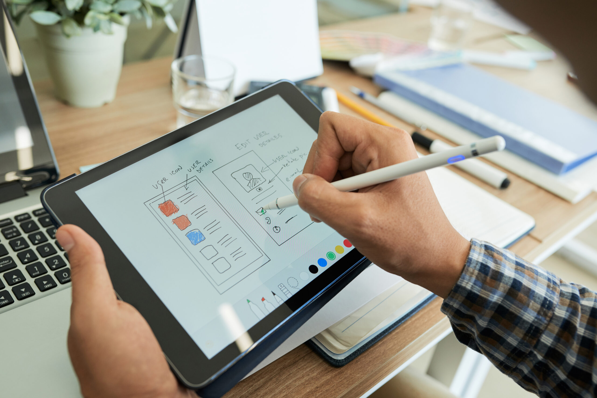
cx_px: 298
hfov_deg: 54.4
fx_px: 581
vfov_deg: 37.9
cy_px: 199
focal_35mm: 35
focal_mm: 35
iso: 450
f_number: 4
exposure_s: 1/250
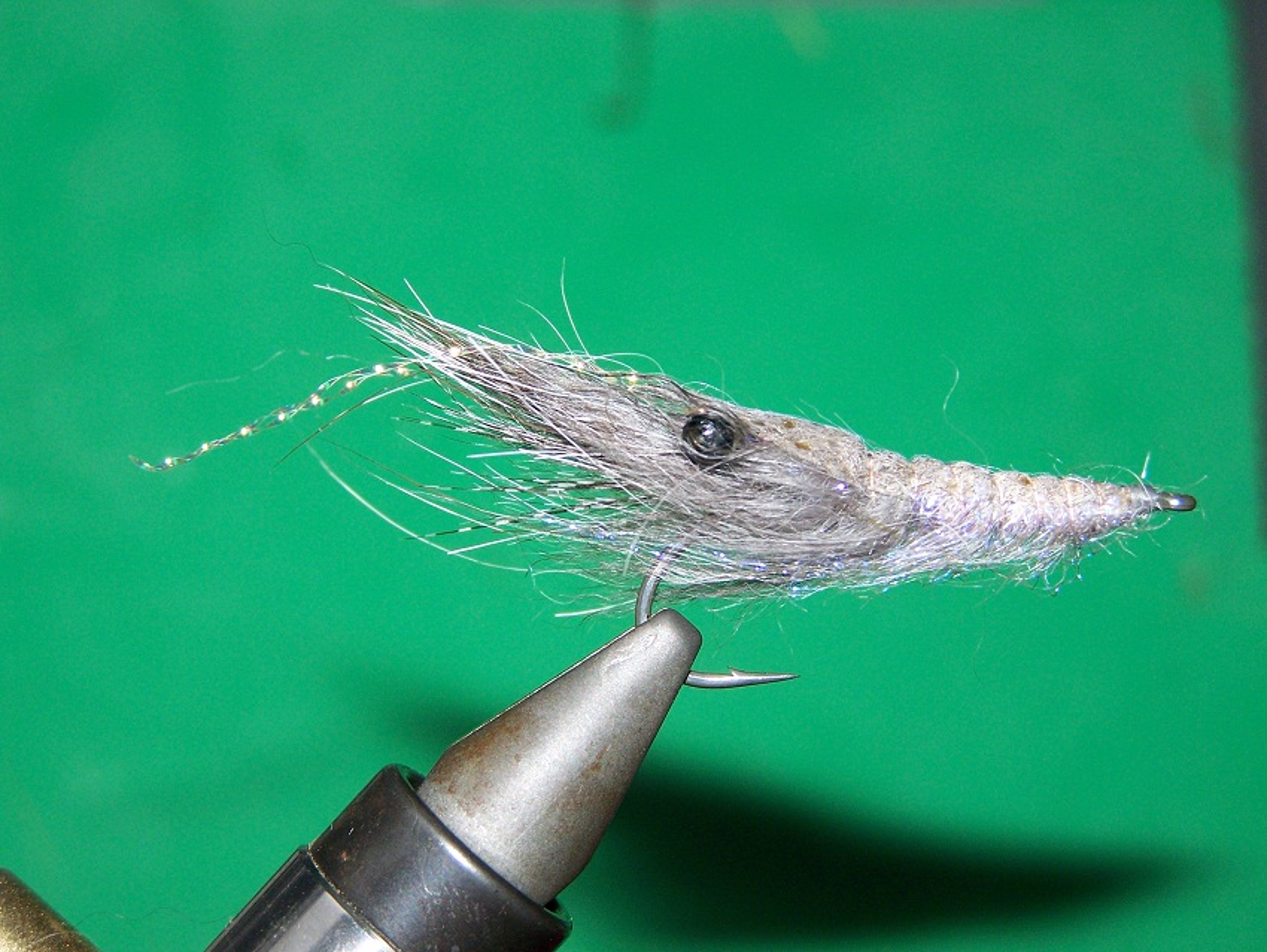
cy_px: 476
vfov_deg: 12.7
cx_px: 634
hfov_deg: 16.8
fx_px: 4286
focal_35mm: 117
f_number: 3.2
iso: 160
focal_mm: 19.4
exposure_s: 1/100
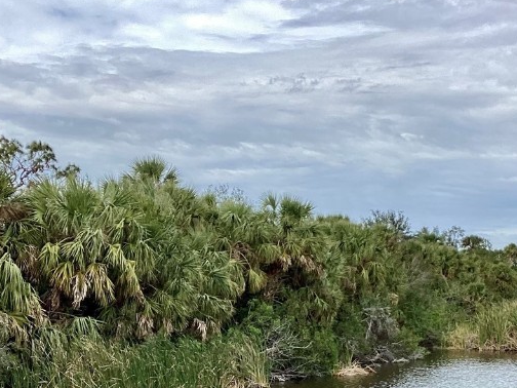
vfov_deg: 22.4
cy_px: 389
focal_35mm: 63
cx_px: 300
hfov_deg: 30.7
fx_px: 941
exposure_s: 1/936
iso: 25
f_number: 2.4
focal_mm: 3.3
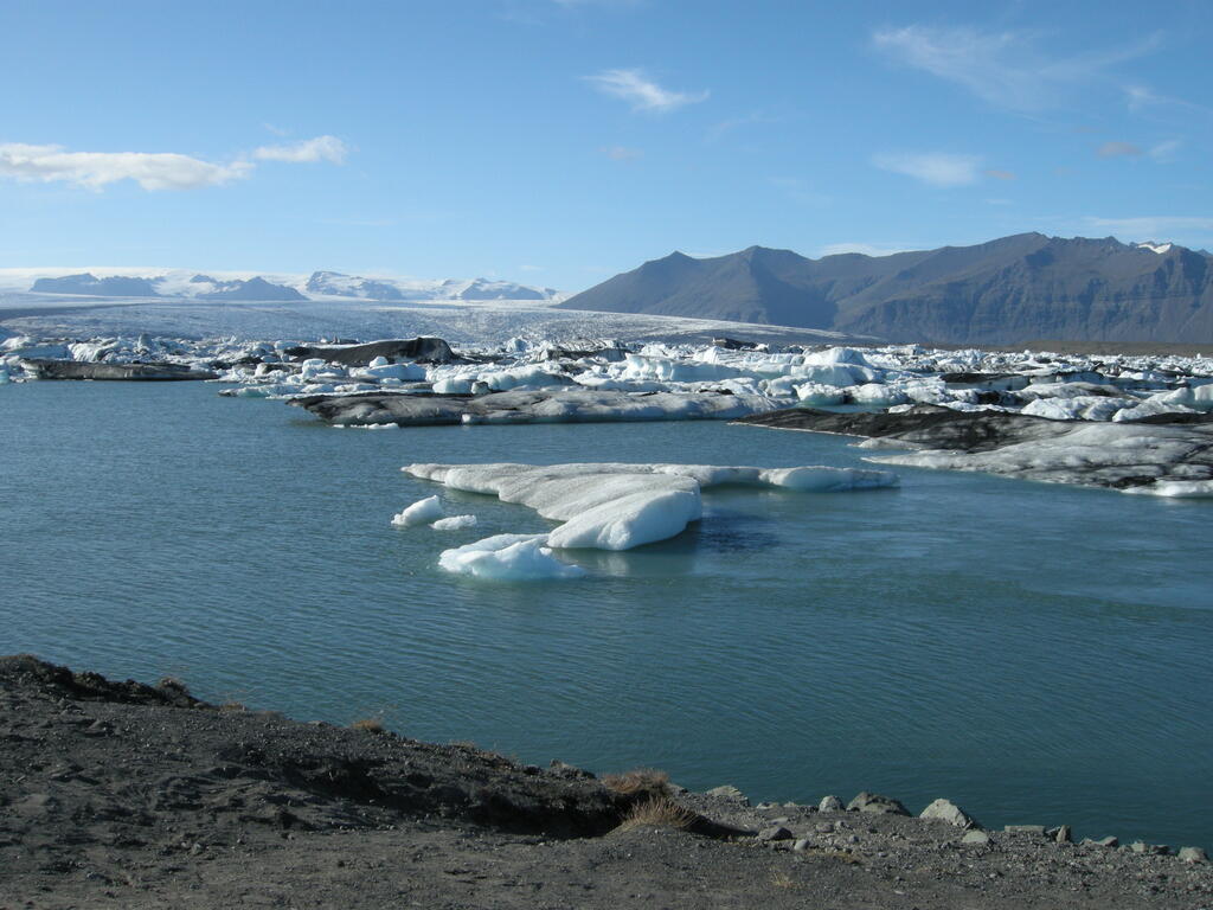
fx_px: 1226
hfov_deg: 52.6
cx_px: 606
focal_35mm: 35
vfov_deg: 40.7
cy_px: 455
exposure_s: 1/338
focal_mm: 7.5
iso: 100
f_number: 6.8
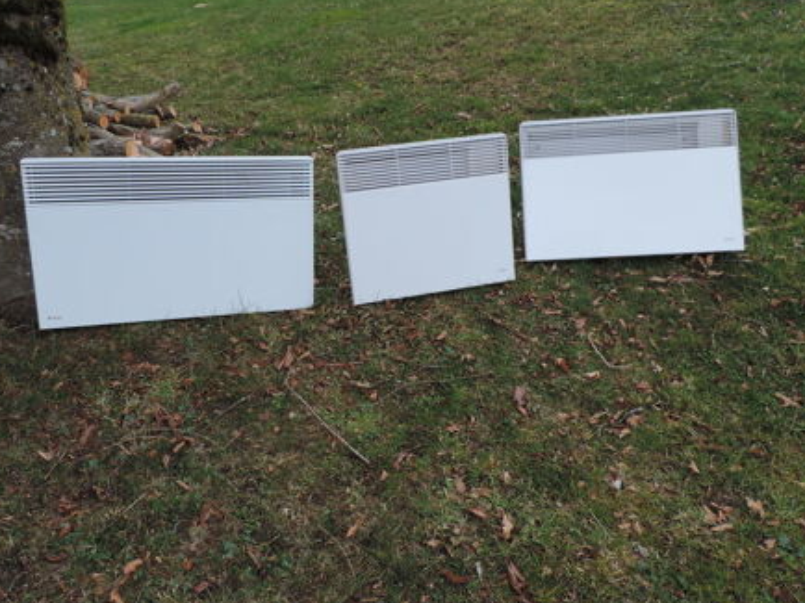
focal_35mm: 31
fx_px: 721
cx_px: 386
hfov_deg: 58.4
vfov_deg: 45.4
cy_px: 297
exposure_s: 1/30
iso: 90
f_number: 3.1
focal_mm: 4.9
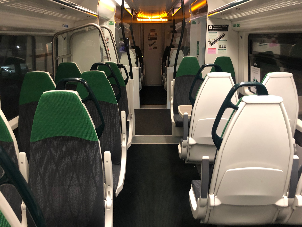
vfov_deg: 49.7
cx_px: 151
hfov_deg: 63.4
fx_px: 244
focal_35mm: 28
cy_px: 114
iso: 80
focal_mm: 3.99
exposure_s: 1/6
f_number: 1.8
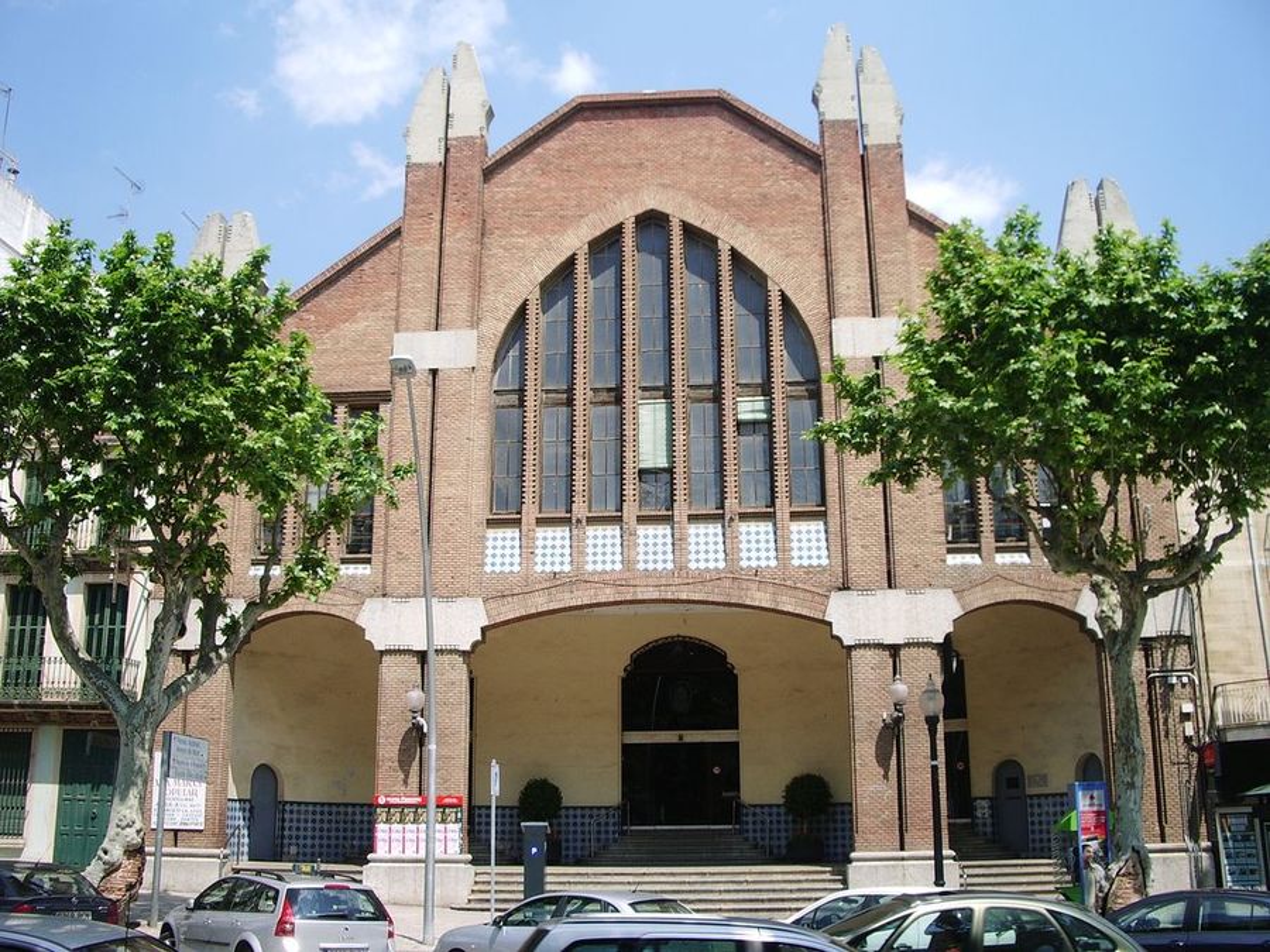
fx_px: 1284
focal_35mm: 35
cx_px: 635
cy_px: 476
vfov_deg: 40.7
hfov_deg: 52.6
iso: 50
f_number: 4.3
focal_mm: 5.8
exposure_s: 1/320
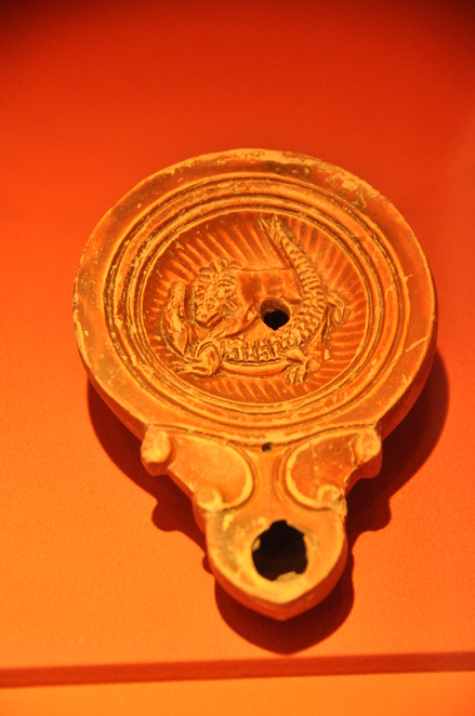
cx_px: 238
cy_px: 358
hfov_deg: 6.8
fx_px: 4022
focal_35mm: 202
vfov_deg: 10.2
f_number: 5.6
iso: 1600
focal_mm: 135
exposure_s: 1/50
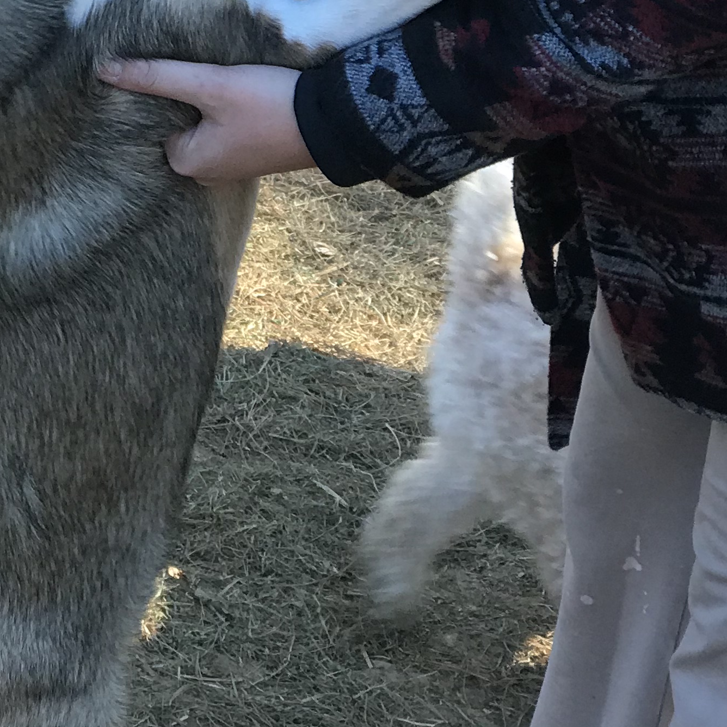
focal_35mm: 152
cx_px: -42
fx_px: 3612
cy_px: -131
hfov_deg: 11.4
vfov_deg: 11.3
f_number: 2.8
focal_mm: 6.6
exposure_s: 1/120
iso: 50
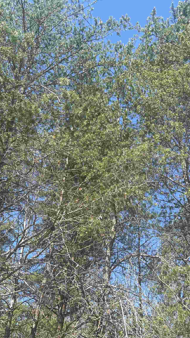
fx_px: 340
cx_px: 98
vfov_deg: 52.8
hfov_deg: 31.2
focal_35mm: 38
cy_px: 170
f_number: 1.5
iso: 50
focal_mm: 5.7
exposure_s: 1/1377
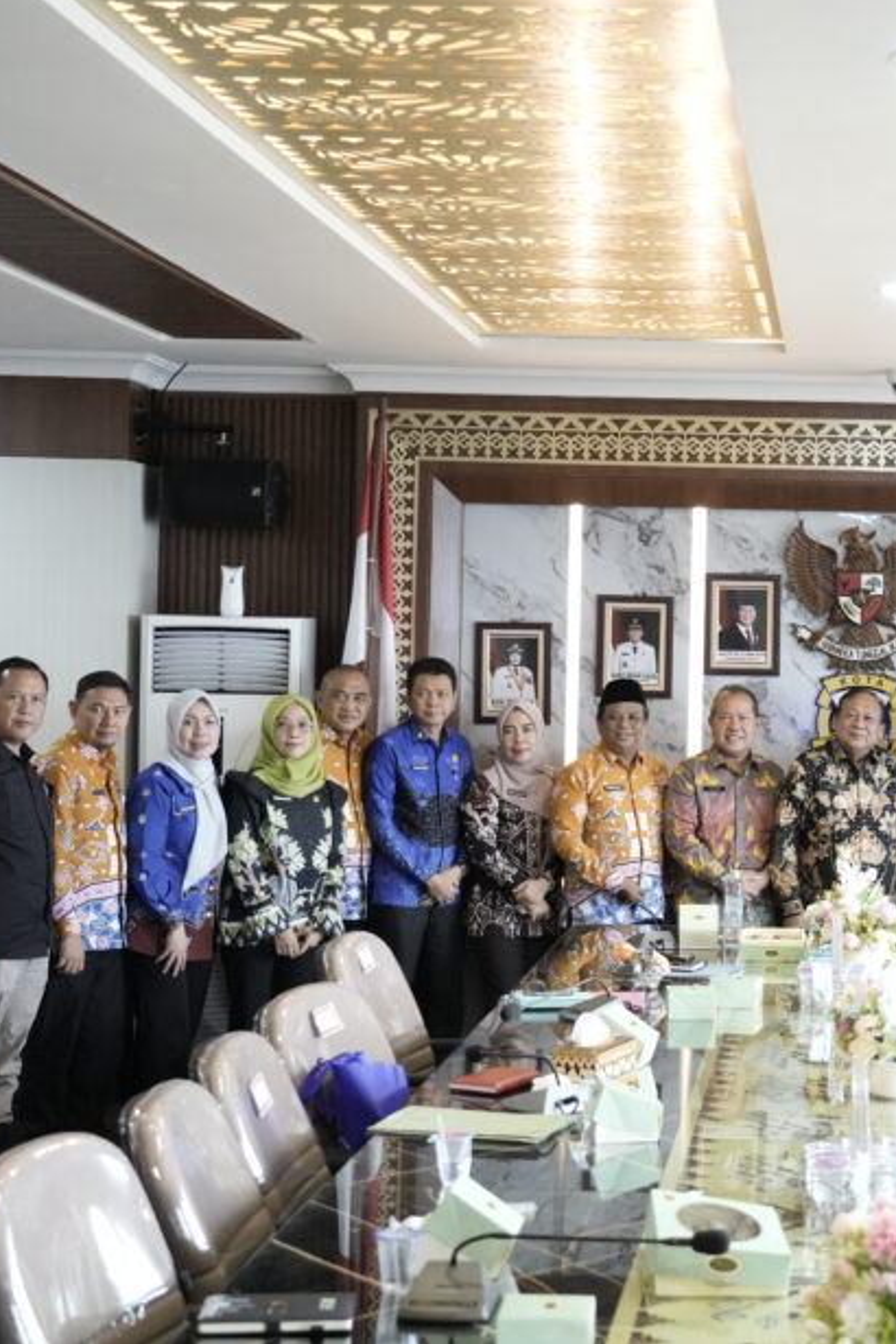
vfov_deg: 32.4
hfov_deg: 21.5
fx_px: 2314
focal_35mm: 62
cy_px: 669
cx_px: 782
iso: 8000
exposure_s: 1/400
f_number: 4
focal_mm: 41
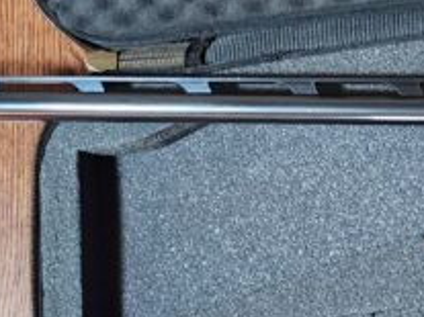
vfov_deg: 16.3
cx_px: 633
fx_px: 1090
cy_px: 22
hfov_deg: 19.3
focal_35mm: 89
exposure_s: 1/30
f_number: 1.8
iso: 500
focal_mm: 6.4
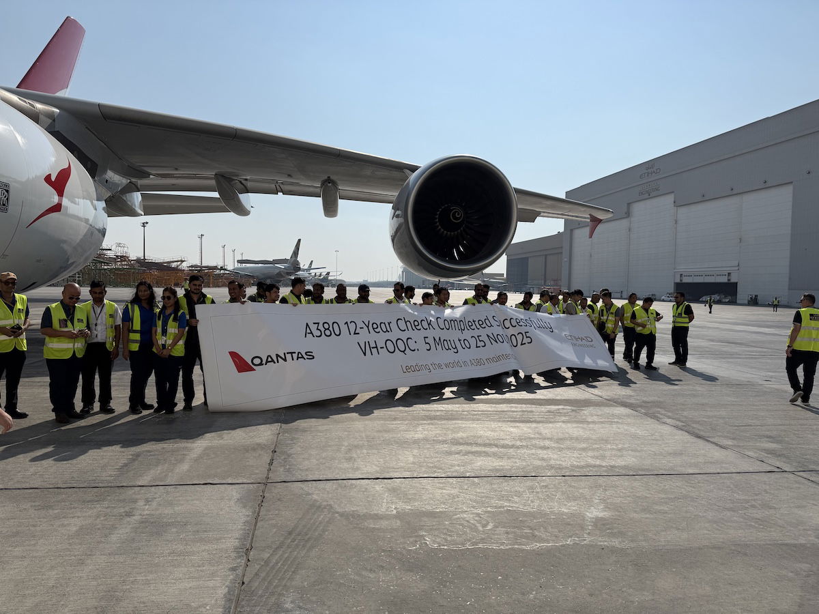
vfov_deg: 56.8
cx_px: 410
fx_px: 568
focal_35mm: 24
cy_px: 307
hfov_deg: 71.6
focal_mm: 6.76
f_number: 1.78
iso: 64
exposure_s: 1/14286
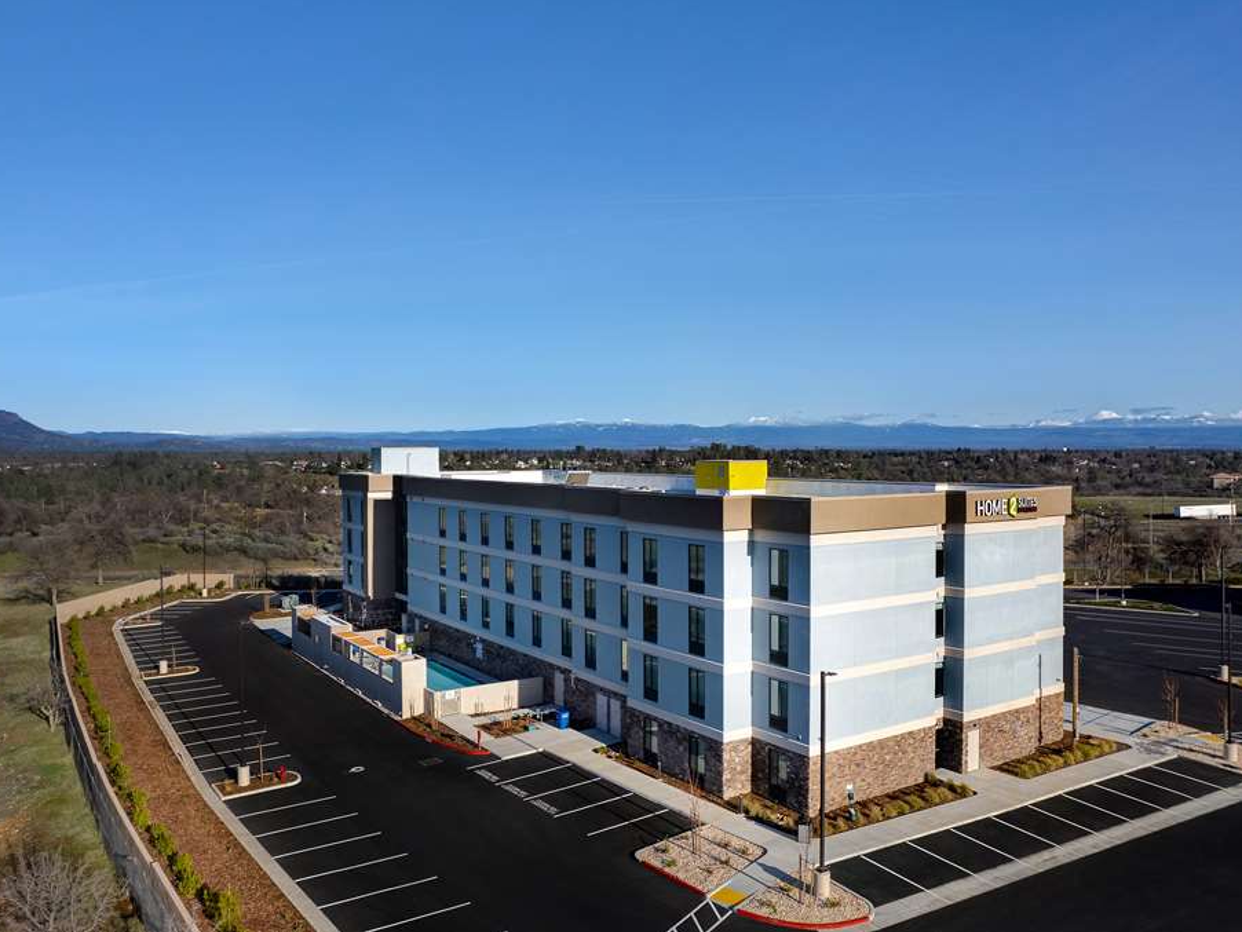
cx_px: 578
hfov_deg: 71.5
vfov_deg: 56.8
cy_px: 464
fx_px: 861
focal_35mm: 24
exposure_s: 1/5000
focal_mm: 8.4
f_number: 2.8
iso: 110
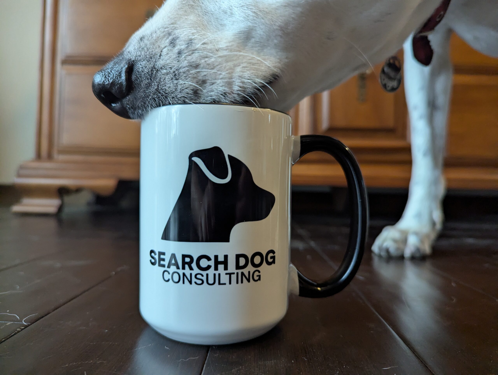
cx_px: 249
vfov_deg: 56.9
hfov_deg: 71.5
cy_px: 188
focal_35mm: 24
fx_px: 346
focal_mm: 6.81
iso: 907
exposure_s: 1/120
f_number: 1.85
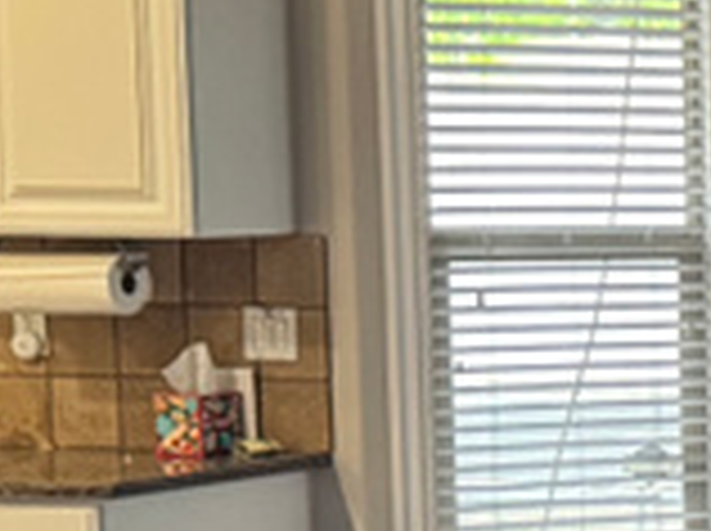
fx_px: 3199
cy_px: 405
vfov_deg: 9.5
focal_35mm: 156
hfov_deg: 9.5
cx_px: 2214
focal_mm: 6.76
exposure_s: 1/60
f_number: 1.78
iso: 400
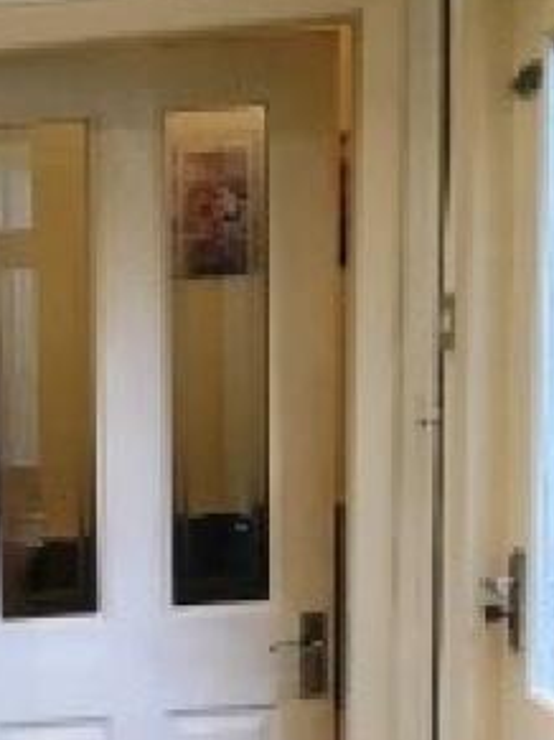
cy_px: 862
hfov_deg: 13.3
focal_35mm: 102
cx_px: -381
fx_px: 2178
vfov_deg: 18.4
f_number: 2.2
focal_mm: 4.15
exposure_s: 1/33
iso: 100
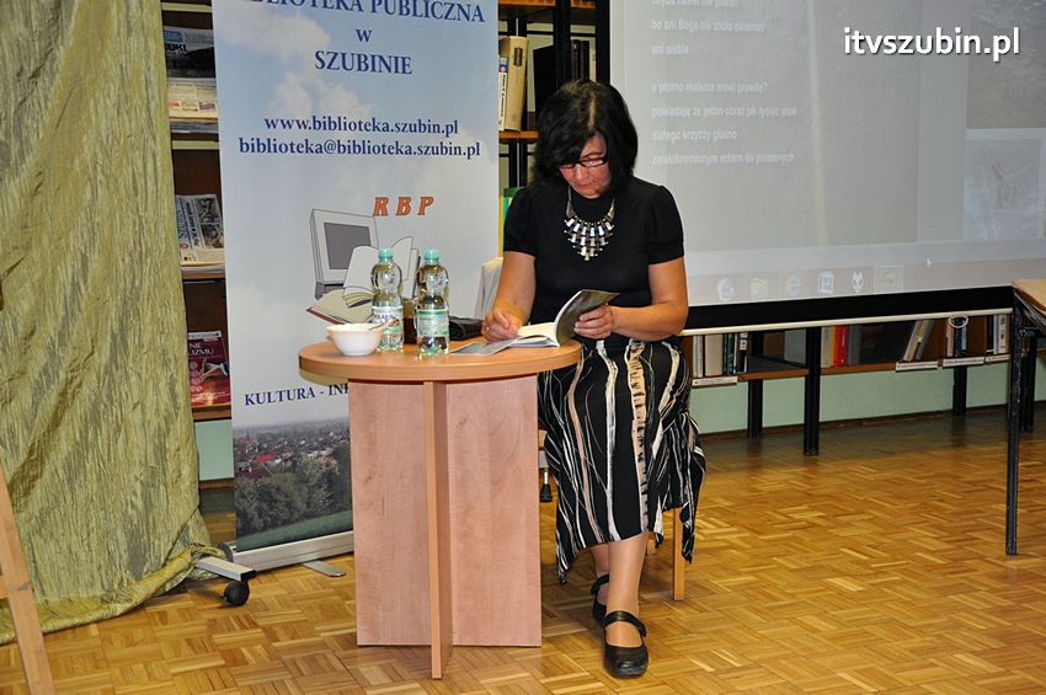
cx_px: 523
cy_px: 348
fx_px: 1306
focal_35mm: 45
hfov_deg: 43.6
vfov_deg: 29.8
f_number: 4.2
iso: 800
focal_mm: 30
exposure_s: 1/60
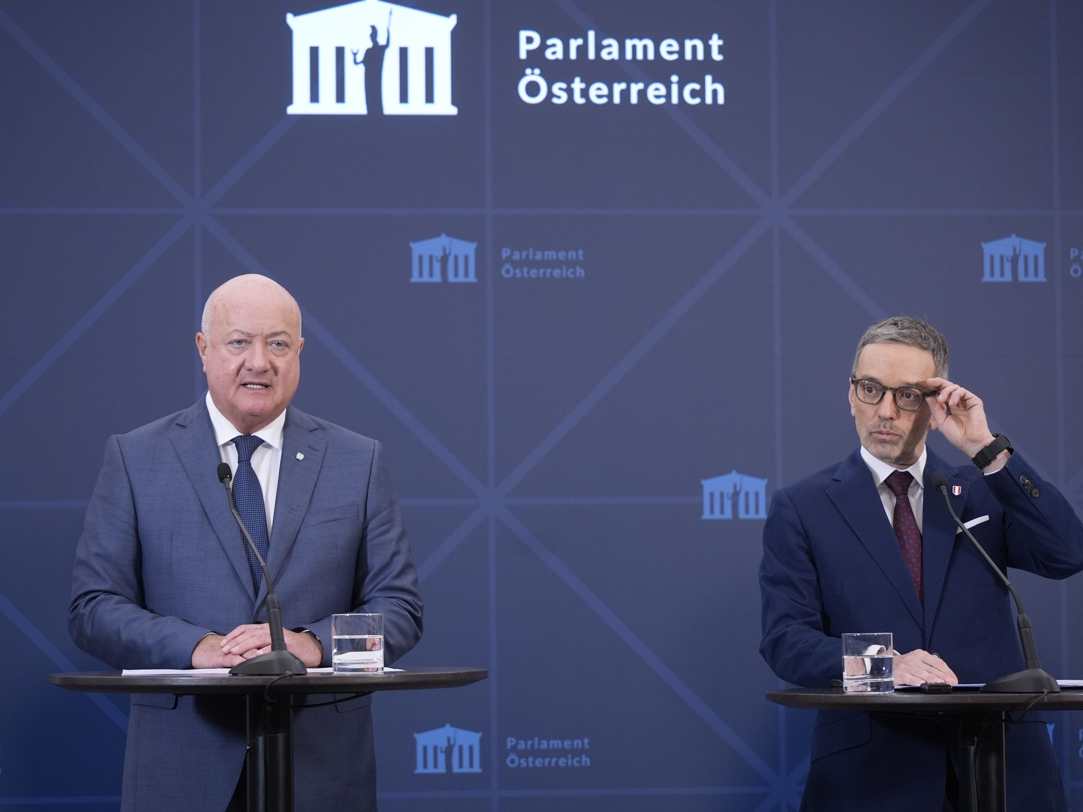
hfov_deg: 20.2
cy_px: 408
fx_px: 3035
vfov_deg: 15.2
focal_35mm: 97
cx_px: 522
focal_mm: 89
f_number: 4.5
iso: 2000
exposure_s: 1/200
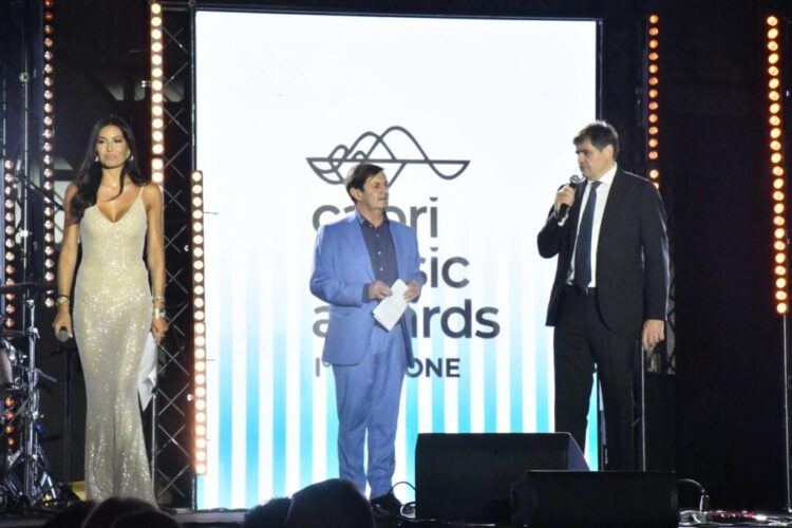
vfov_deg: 9.5
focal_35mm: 144
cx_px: 396
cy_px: 264
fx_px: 3168
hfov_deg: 14.3
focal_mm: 120
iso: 16000
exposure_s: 1/100
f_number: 22
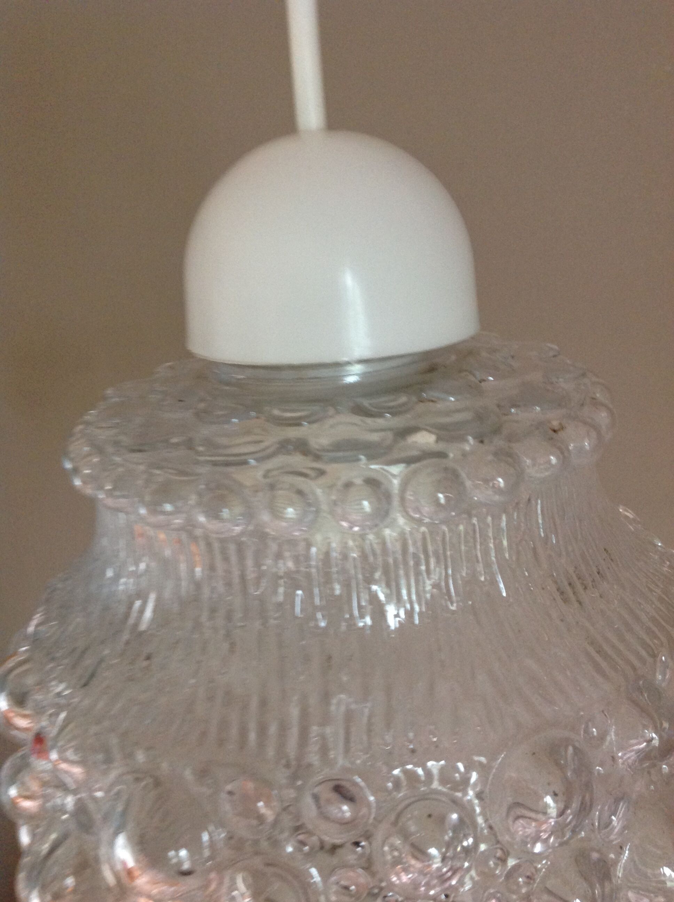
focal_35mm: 35
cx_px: 337
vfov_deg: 52.7
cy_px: 451
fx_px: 911
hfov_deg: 40.6
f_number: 2.4
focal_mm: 4.28
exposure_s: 1/15
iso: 200
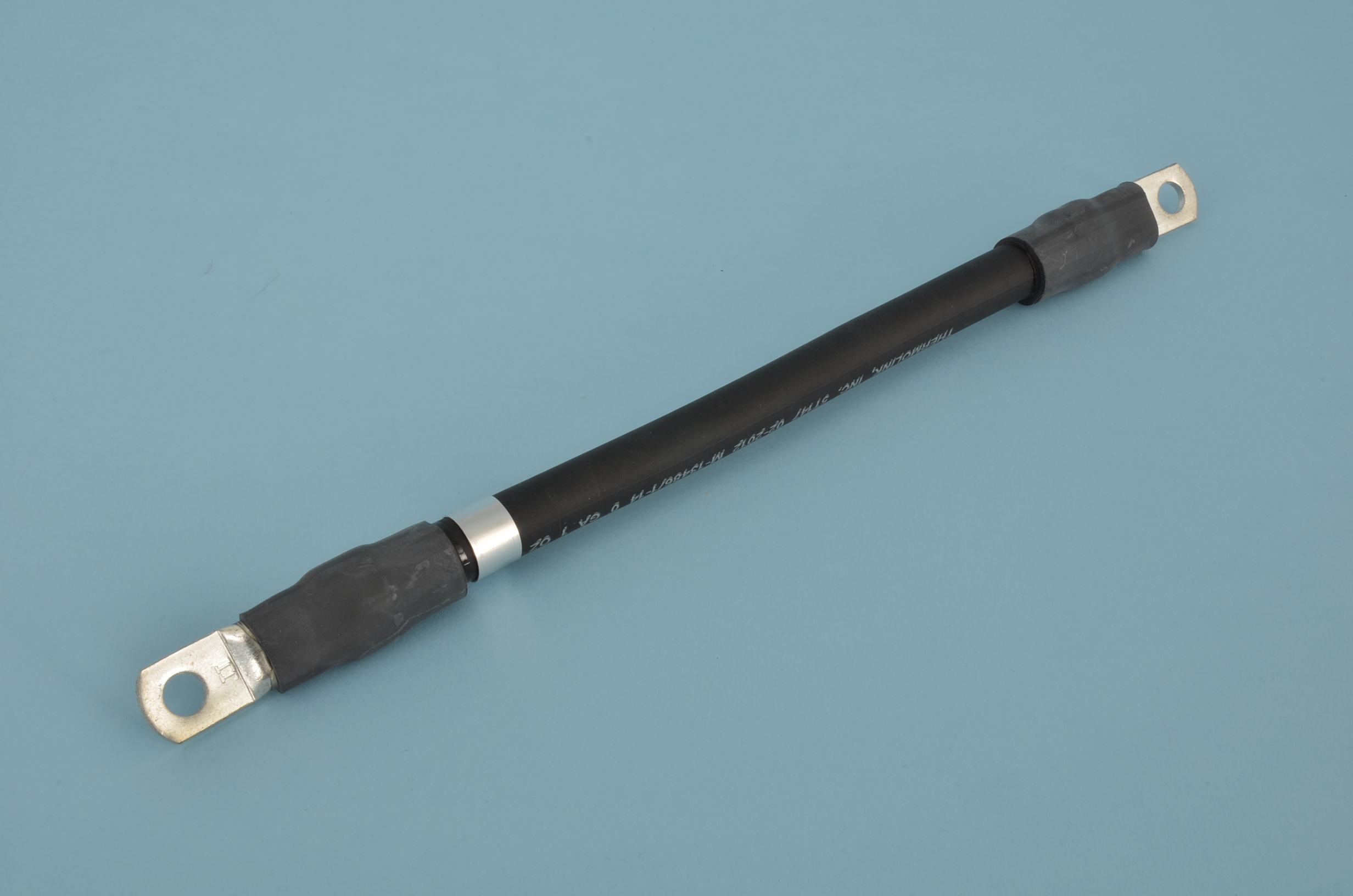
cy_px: 448
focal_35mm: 51
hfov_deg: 39.0
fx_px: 1913
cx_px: 676
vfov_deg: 26.4
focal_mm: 34
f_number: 29
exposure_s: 10
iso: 100
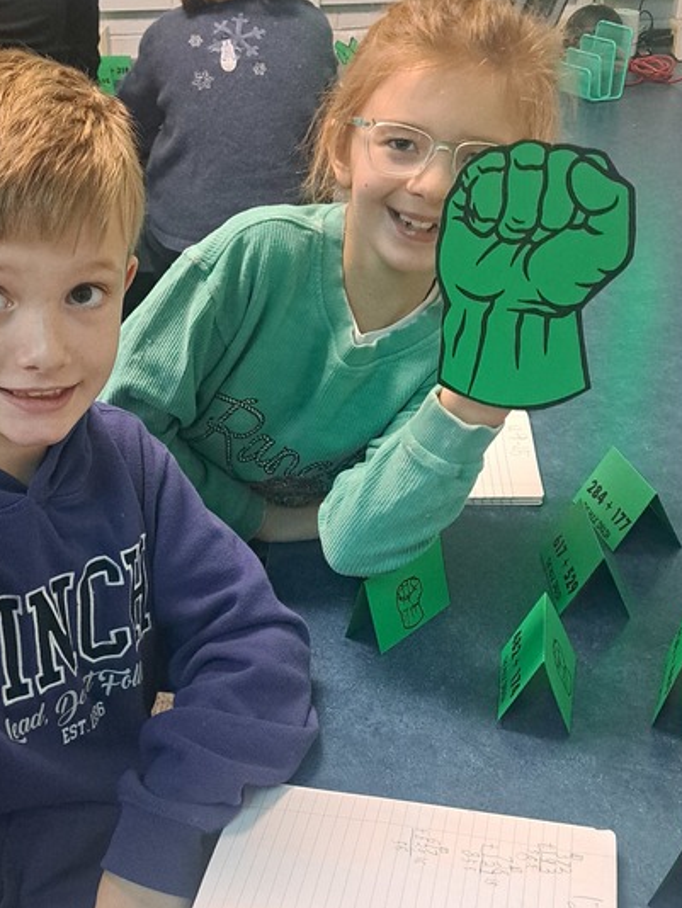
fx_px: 1207
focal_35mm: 46
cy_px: 542
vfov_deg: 41.0
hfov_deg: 31.0
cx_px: 179
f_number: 1.8
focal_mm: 5.23
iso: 400
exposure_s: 1/60
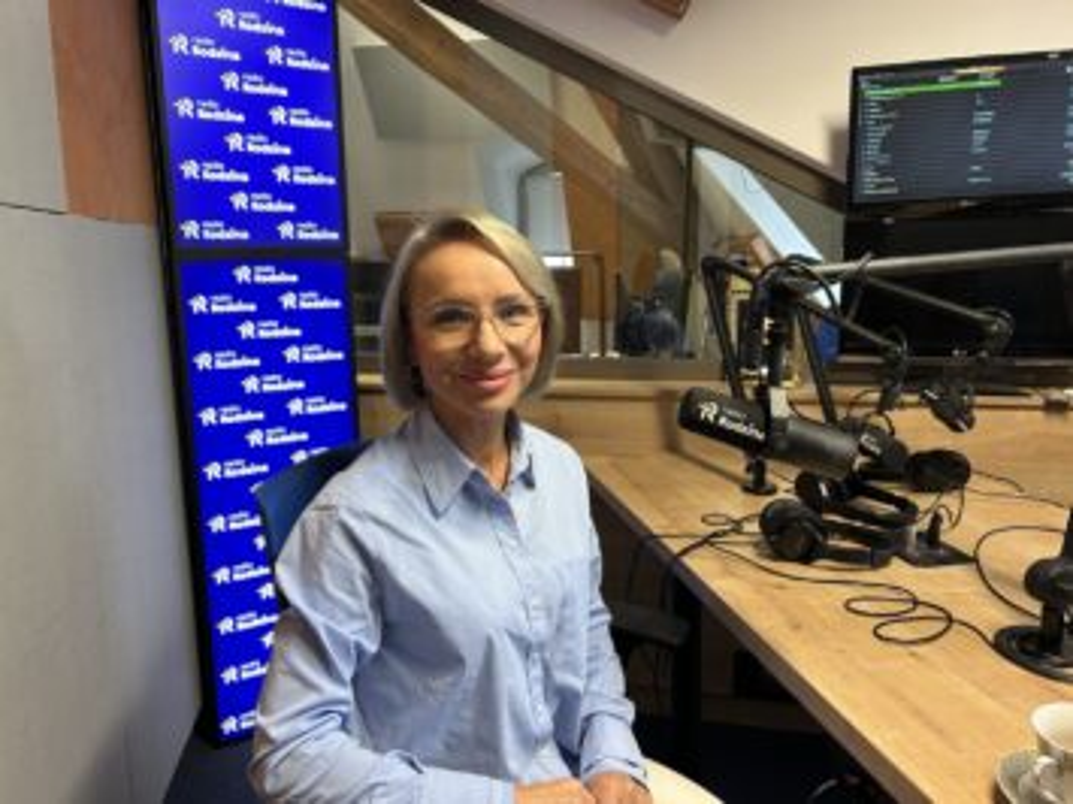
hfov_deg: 67.3
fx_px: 806
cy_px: 402
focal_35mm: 26
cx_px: 536
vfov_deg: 53.0
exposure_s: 1/50
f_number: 1.5
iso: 200
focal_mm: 5.7
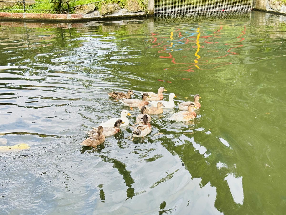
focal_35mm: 48
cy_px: 108
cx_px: 143
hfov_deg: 39.7
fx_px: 397
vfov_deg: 30.3
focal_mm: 6.86
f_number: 1.78
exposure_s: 1/412
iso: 64
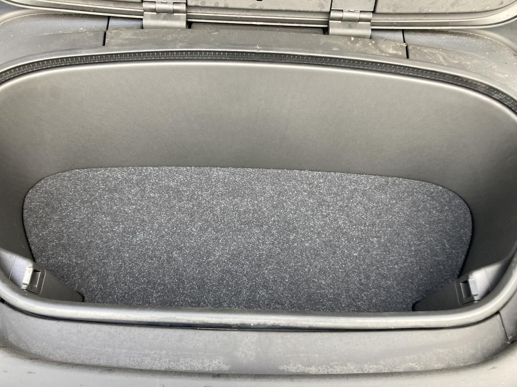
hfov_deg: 63.4
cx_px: 258
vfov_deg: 49.7
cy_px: 194
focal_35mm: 28
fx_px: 418
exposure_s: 1/121
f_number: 1.8
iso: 80
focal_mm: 3.99
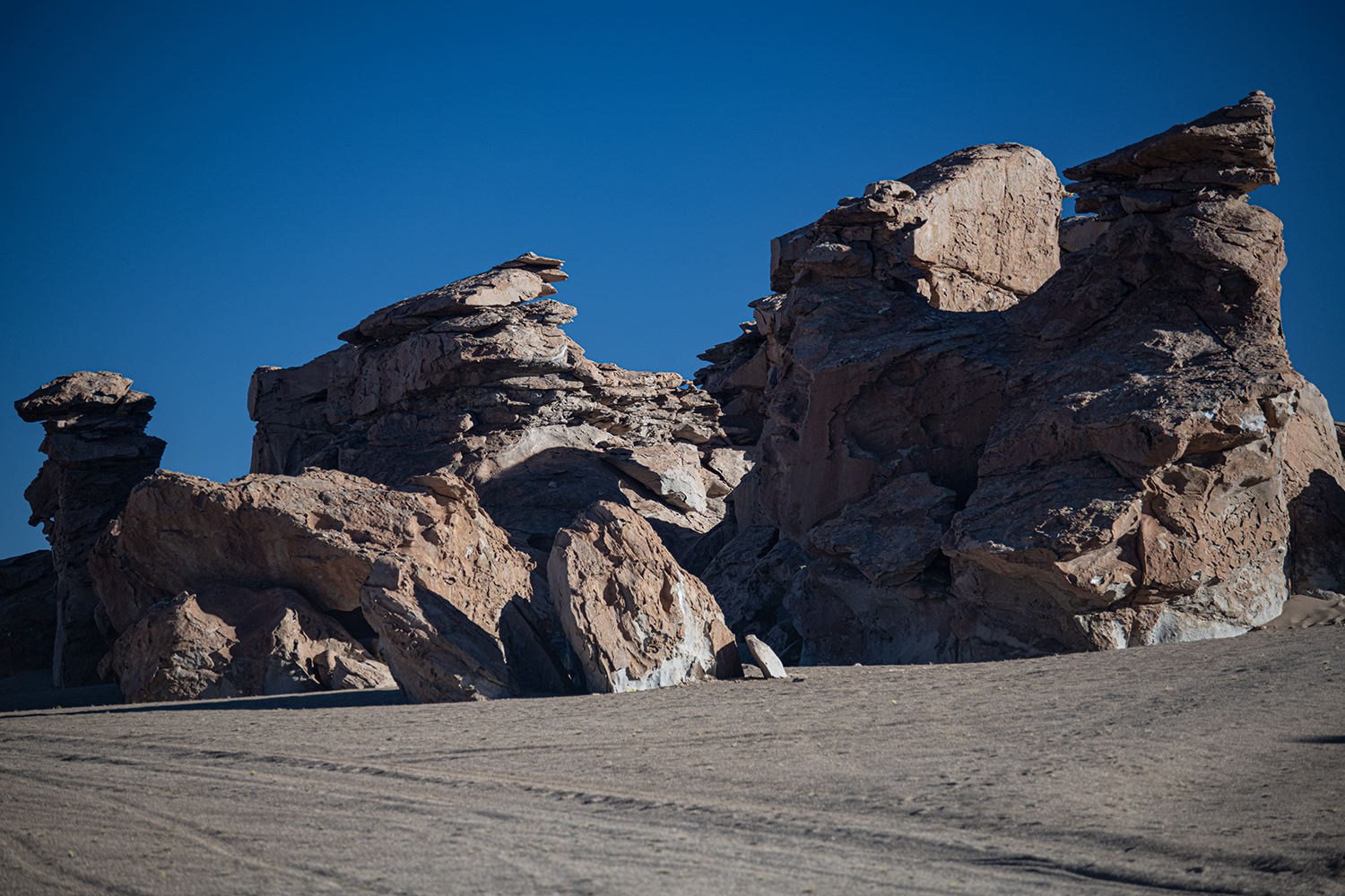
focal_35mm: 180
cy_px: 448
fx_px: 6724
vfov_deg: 7.6
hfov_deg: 11.4
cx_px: 672
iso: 140
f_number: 5.3
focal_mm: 180
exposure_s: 1/200
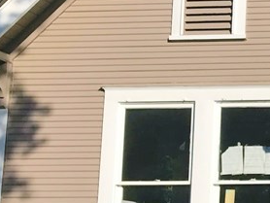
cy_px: 147
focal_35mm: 103
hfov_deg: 16.8
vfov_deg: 14.3
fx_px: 804
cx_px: 440
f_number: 1.8
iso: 20
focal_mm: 3.99
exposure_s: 1/2740
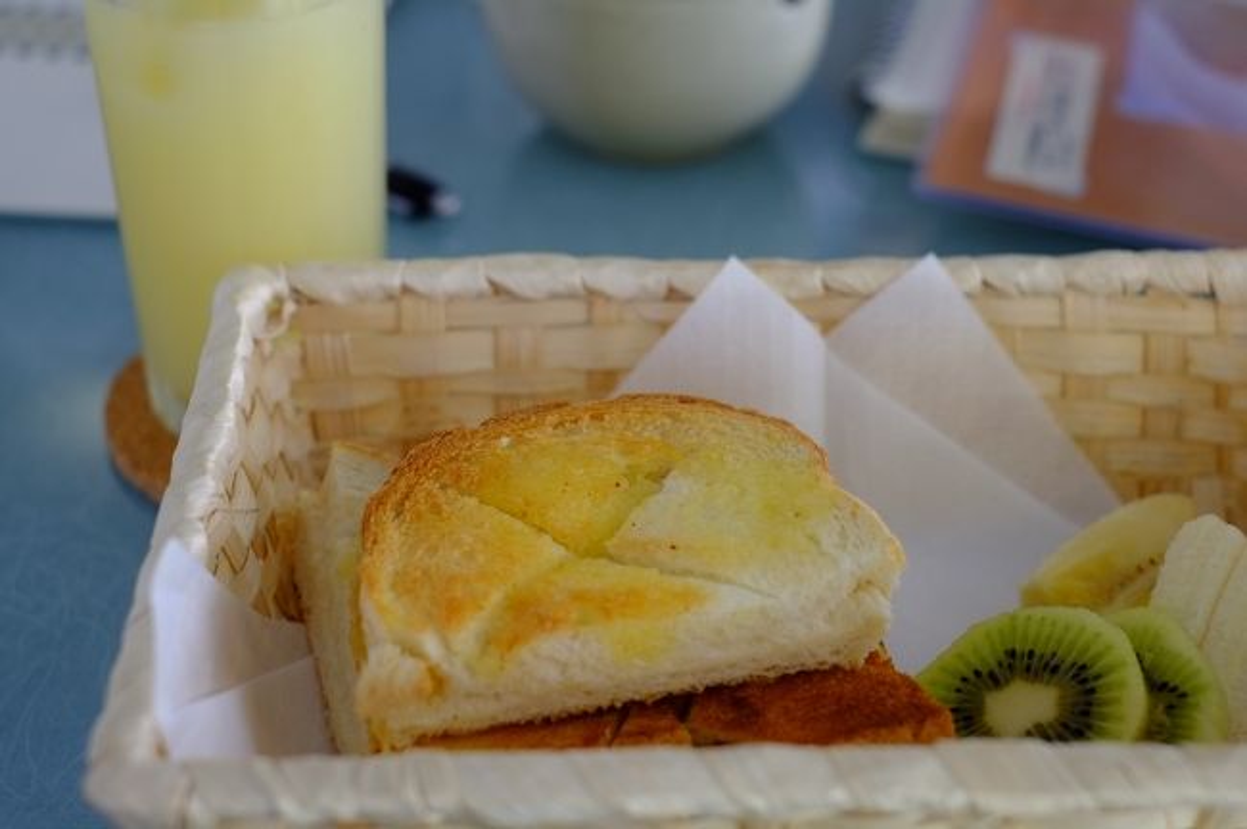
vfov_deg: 25.5
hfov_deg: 37.6
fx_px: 1834
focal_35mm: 53
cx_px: 624
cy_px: 414
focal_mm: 35
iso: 320
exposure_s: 1/52
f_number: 3.6
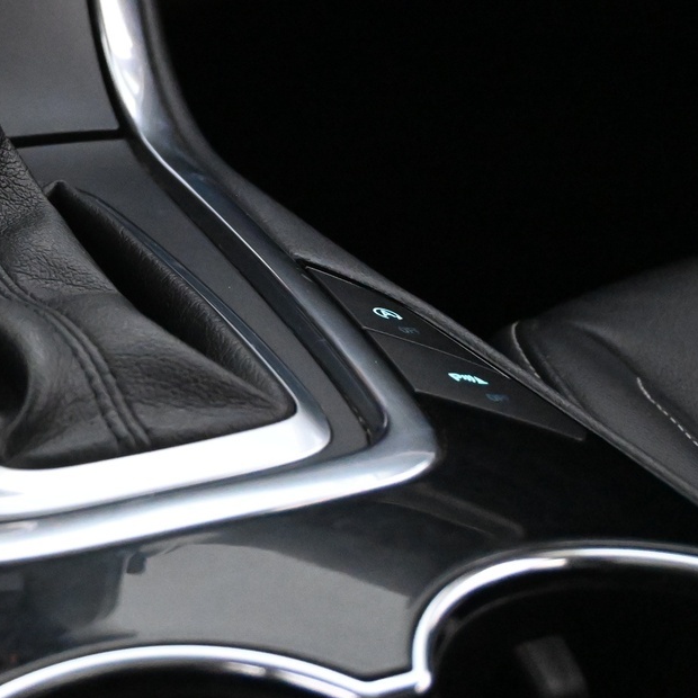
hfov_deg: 18.2
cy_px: 95
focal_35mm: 92
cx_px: -90
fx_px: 2089
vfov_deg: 18.7
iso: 8000
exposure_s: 1/40
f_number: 4.5
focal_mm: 27.5
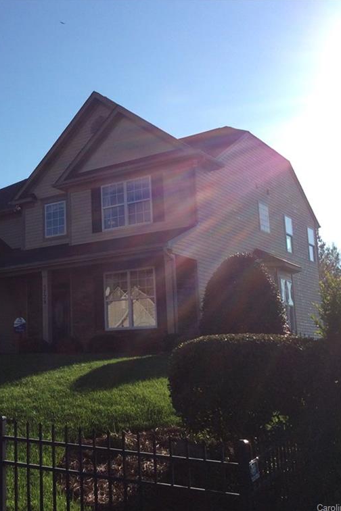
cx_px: 48
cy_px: 256
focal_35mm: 45
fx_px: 639
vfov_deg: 43.6
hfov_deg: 28.9
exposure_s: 1/2119
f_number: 2.4
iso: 32
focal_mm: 3.3
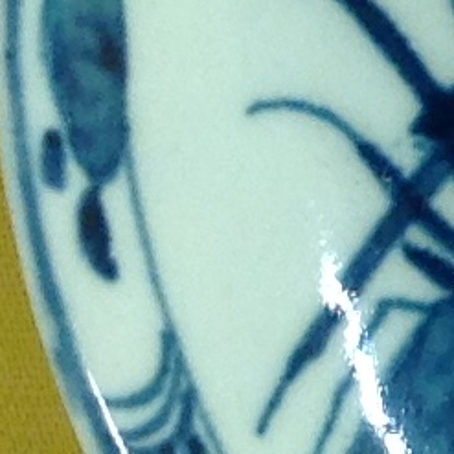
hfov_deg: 5.1
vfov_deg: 5.4
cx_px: 1436
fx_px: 4808
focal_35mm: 324
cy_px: 445
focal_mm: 4.28
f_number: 2.4
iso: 50
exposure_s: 1/24
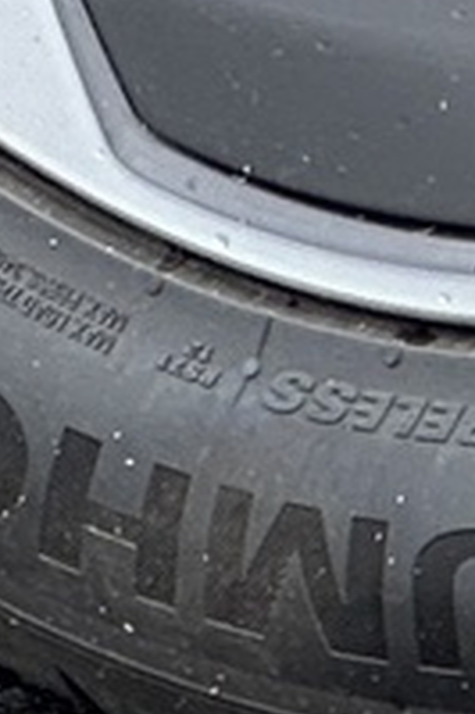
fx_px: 15899
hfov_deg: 1.7
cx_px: 582
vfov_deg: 2.5
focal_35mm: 802
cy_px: -1574
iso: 32
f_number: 2.8
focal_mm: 9
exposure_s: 1/176
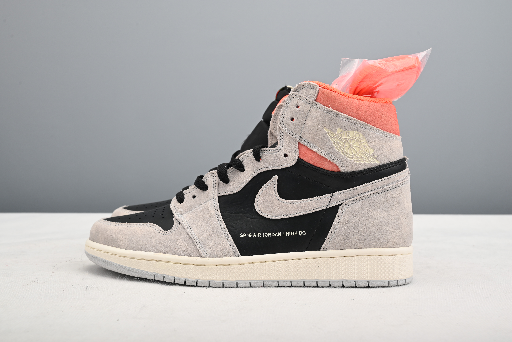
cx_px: 256
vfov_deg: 34.2
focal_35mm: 39
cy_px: 171
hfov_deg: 49.5
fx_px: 555
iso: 100
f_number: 11
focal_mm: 39
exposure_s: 1/200
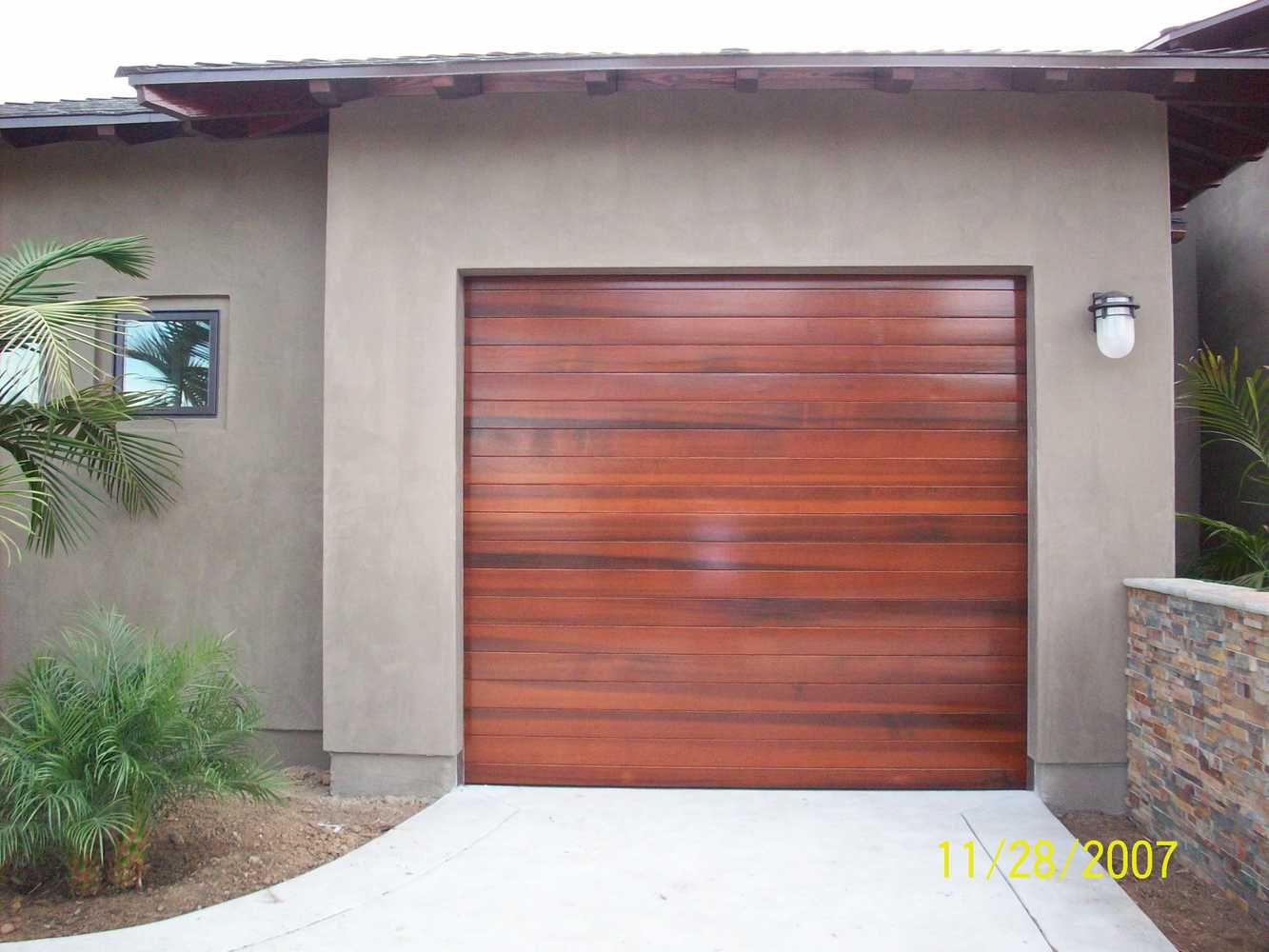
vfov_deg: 38.7
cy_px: 476
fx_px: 1357
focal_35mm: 37
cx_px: 634
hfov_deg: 50.1
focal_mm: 6.2
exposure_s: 1/101
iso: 200
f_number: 2.8
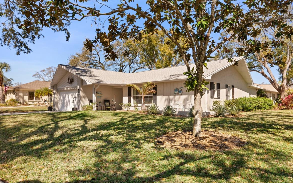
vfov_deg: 47.9
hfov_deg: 70.9
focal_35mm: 26
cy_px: 105
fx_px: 205
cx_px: 162
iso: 250
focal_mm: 18.5
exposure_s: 1/400
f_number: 9
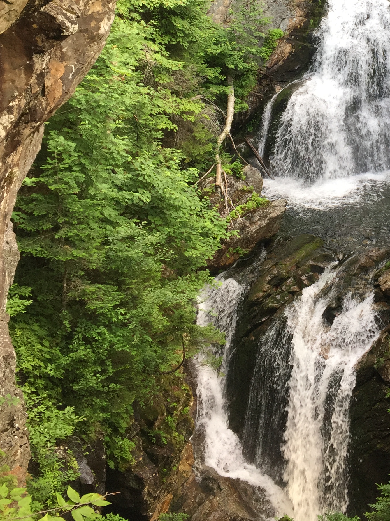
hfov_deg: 27.7
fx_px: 766
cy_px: 88
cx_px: 335
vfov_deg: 36.0
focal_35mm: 51
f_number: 2.2
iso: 50
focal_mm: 4.15
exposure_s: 1/120
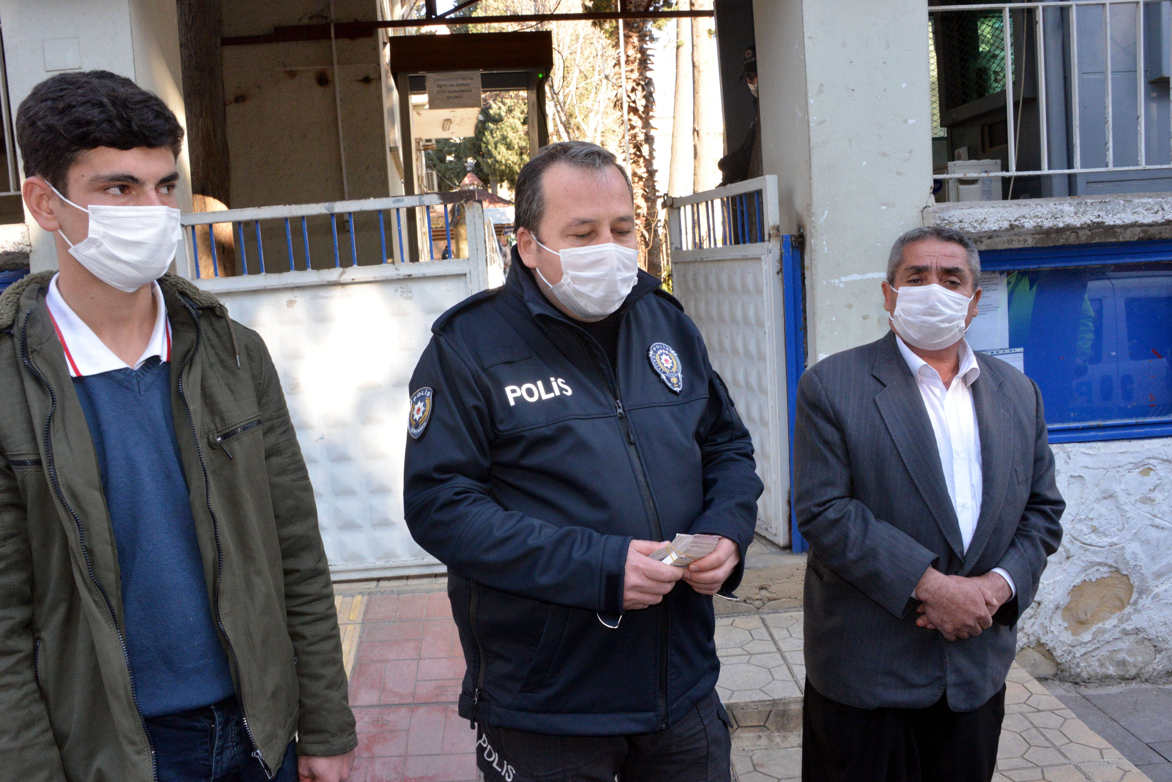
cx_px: 571
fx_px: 944
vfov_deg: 45.0
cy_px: 405
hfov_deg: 63.6
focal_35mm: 29
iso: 3200
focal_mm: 28
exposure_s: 1/200
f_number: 13
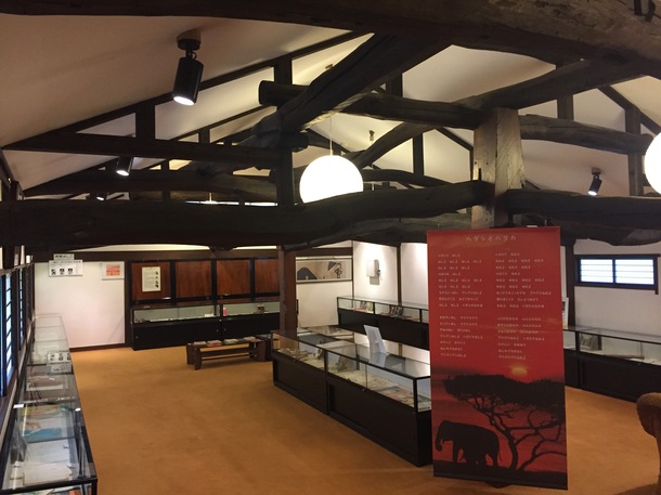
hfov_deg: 61.7
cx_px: 330
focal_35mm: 29
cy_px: 248
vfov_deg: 48.2
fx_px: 554
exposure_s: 1/20
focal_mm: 4.15
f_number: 2.2
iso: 250
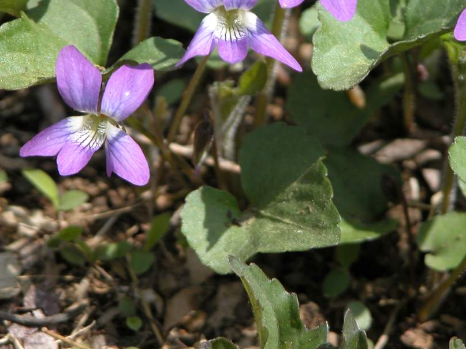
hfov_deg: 4.5
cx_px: 313
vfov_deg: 3.3
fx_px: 5976
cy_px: 93
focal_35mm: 444
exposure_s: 1/583
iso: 100
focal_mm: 71.2
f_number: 4.2
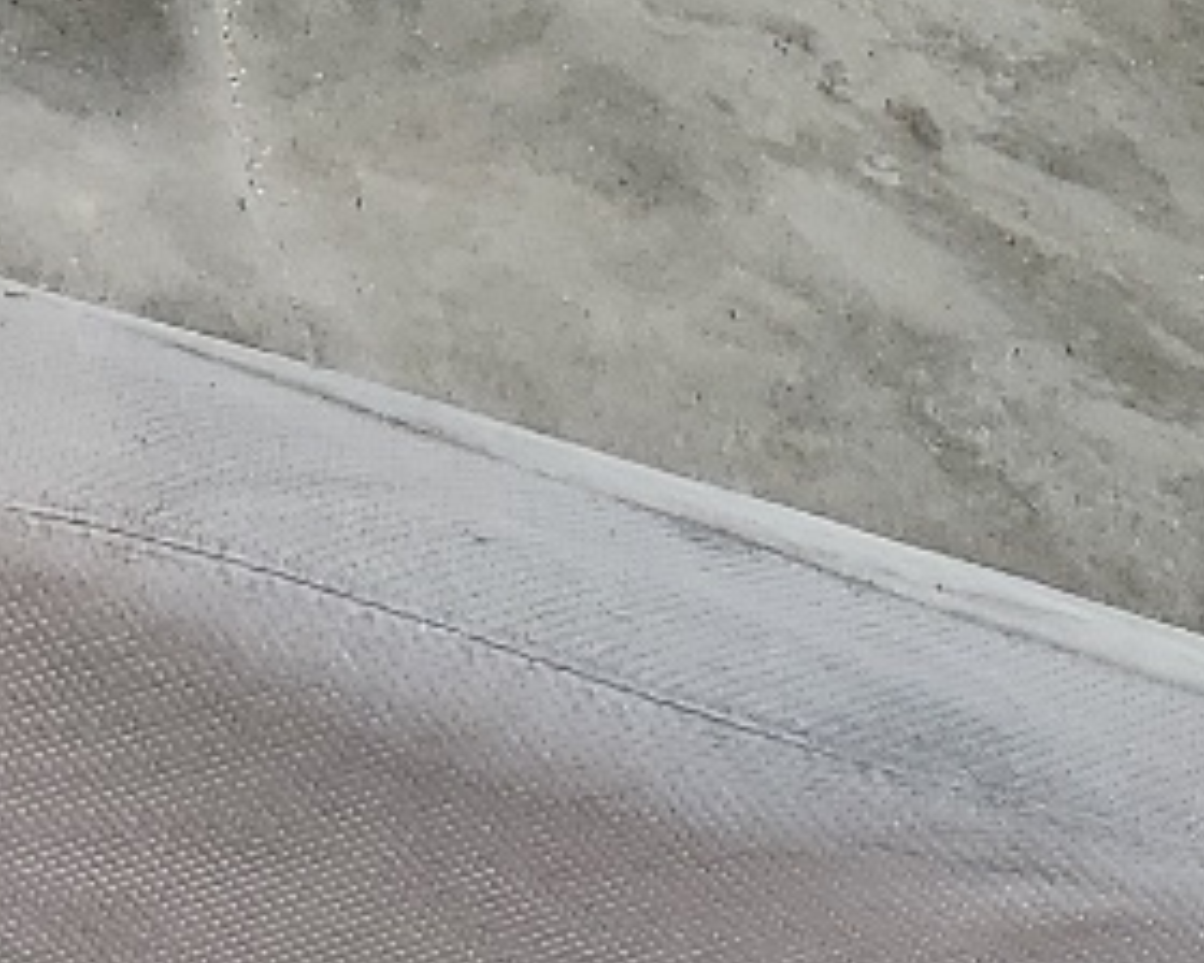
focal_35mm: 145
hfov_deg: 13.3
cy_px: -821
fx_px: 5167
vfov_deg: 10.0
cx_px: 378
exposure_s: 1/435
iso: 50
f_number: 1.5
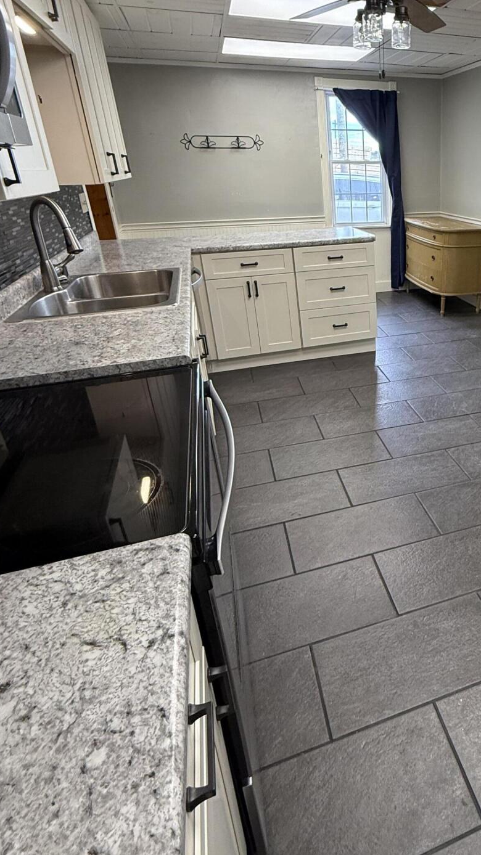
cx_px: 406
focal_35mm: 22
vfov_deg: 80.7
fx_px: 499
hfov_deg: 47.7
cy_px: 369
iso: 200
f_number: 2.2
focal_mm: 2.22
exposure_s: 1/120
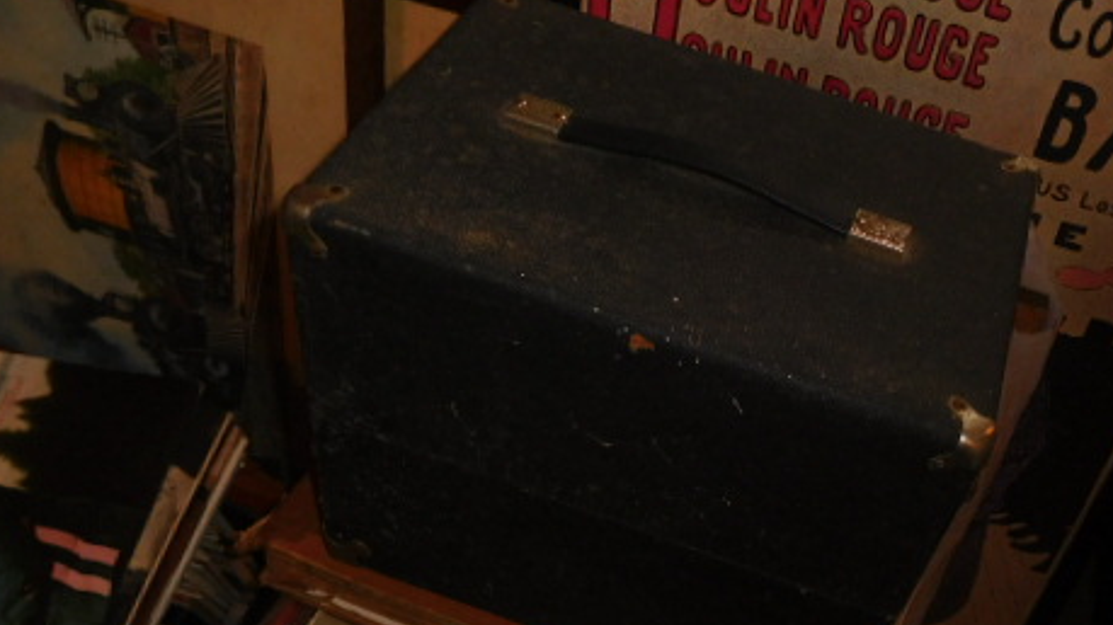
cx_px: 742
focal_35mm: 38
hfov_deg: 51.8
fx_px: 1121
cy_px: 487
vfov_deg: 30.5
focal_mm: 4.5
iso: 200
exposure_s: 1/30
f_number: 3.4
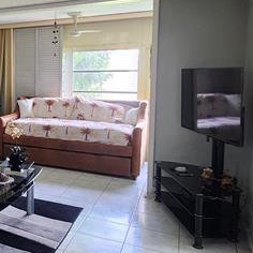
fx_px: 322
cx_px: -43
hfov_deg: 35.0
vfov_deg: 42.7
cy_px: 105
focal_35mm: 39
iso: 400
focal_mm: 2.2
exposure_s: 1/60
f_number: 2.2
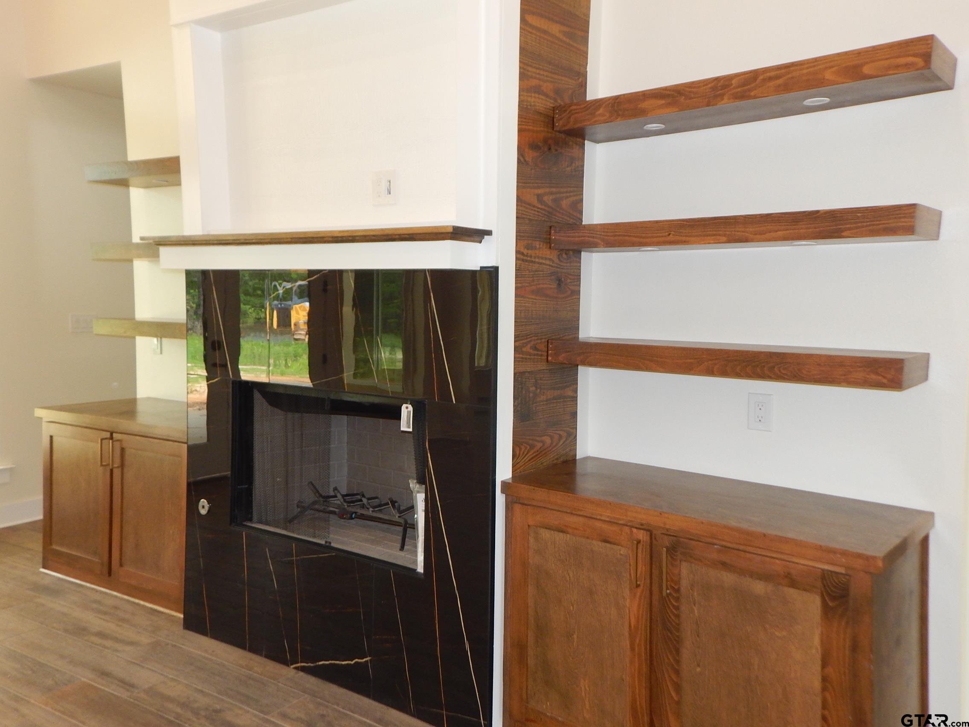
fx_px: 616
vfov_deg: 61.1
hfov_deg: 76.4
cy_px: 364
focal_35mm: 22
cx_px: 484
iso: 200
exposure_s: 1/30
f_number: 3
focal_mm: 4
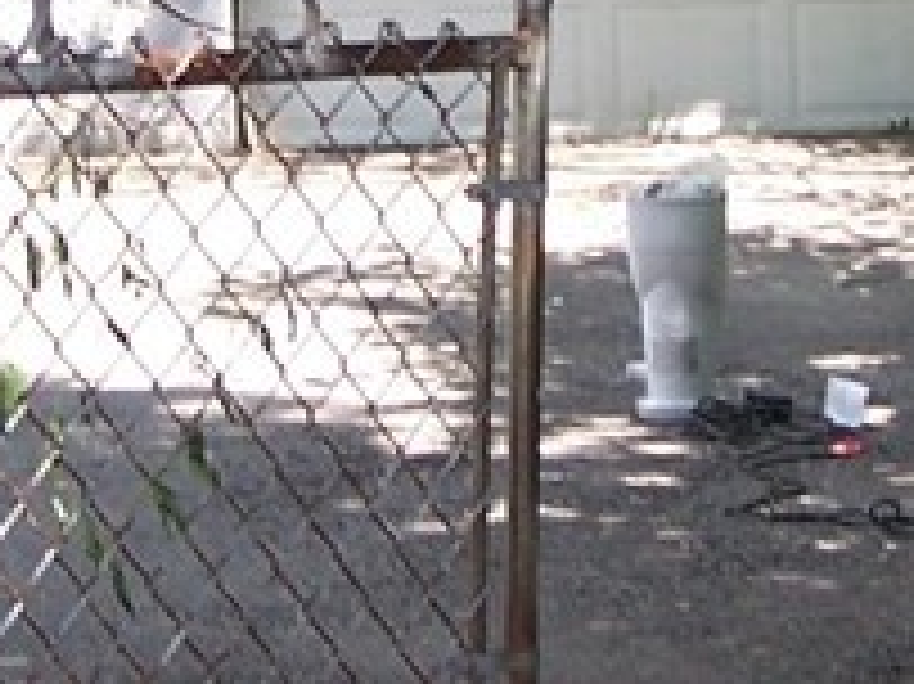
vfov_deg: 7.7
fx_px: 5067
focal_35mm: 192
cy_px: -32
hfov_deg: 10.3
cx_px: 567
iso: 80
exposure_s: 1/200
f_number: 2.8
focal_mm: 6.3
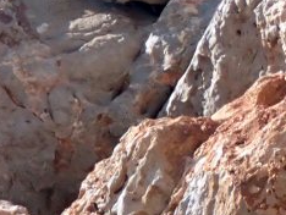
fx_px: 3862
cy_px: 528
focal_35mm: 467
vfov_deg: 3.2
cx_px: -405
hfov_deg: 4.2
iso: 100
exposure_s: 1/250
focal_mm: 14.62
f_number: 5.6
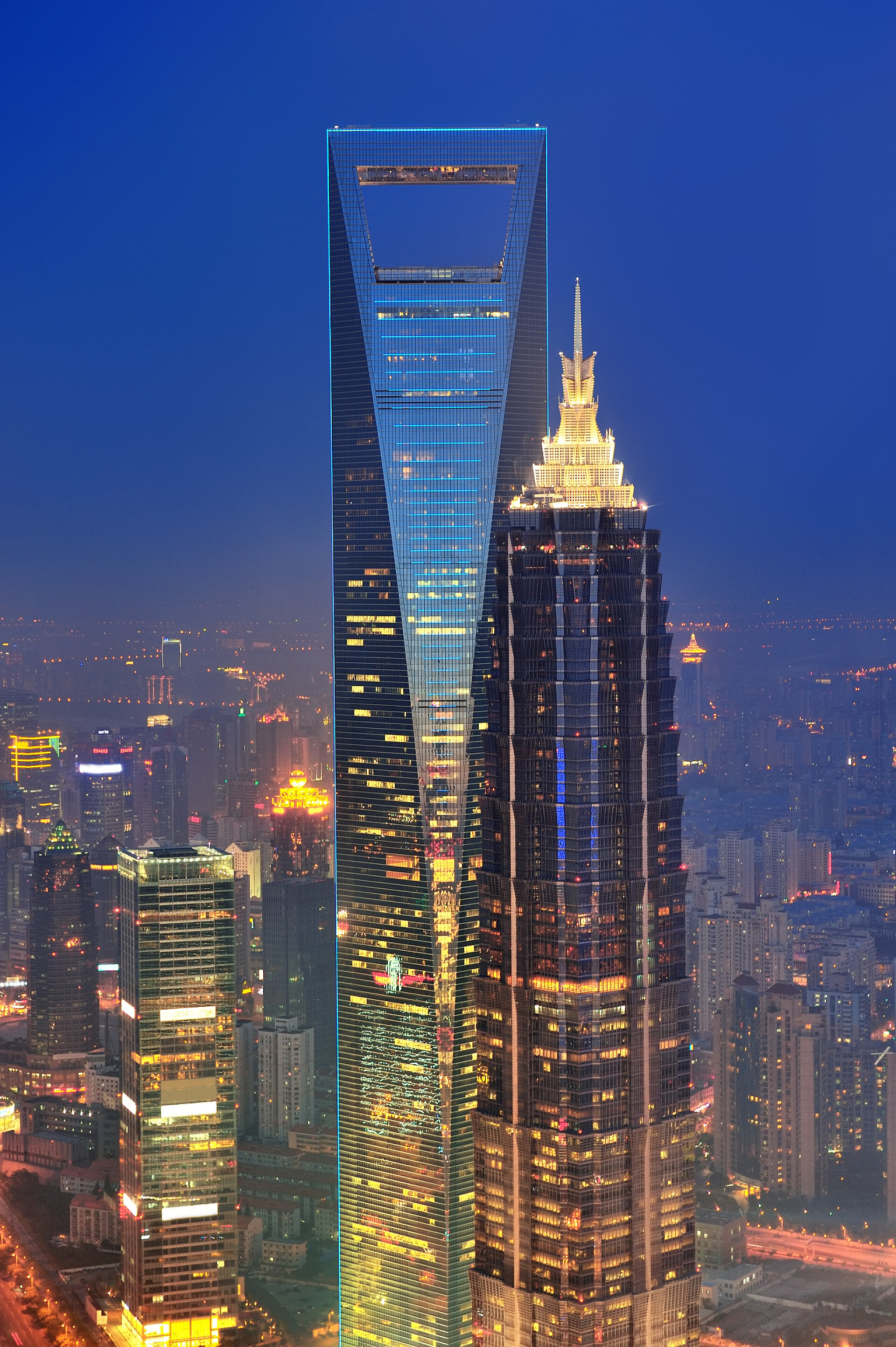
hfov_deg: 19.4
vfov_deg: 28.9
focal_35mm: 70
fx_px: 2617
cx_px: 448
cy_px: 674
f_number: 5.6
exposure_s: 1
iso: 200
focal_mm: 70
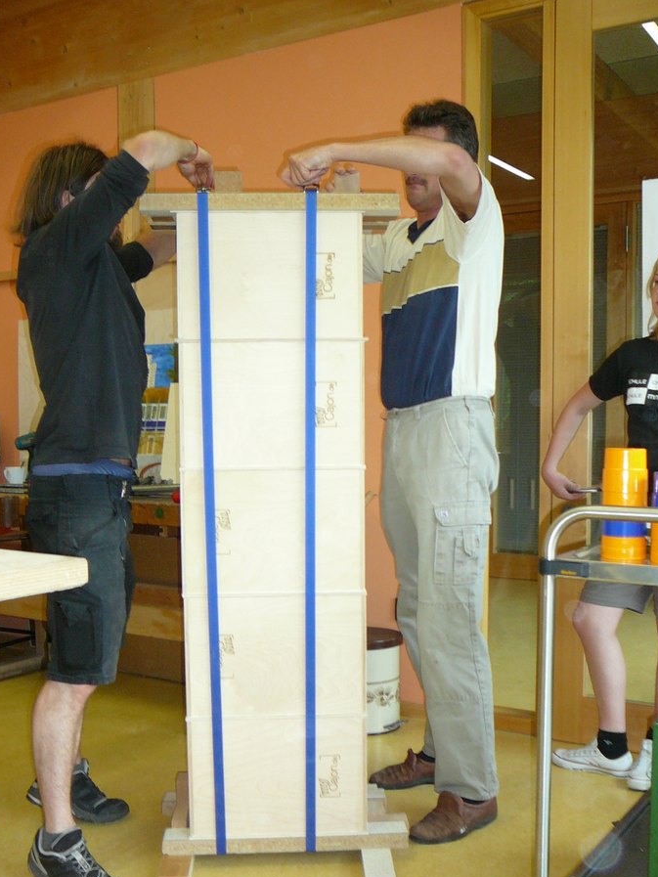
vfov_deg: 47.8
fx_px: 988
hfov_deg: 36.8
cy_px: 488
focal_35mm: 39
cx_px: 310
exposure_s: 1/30
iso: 125
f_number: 2.8
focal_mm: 5.2
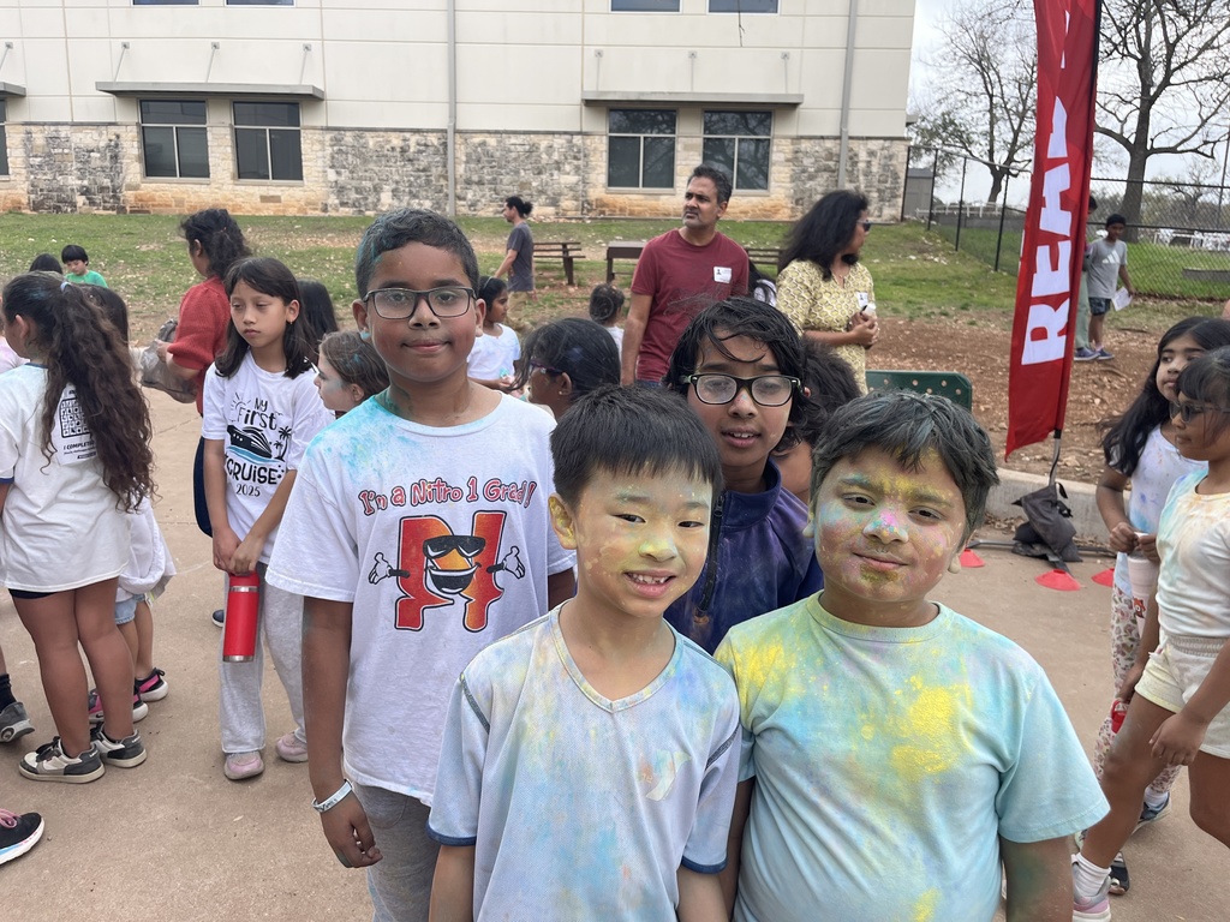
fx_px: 924
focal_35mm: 26
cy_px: 461
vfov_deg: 53.1
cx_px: 615
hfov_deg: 67.3
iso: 50
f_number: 1.6
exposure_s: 1/913
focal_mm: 5.1
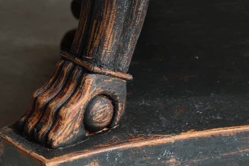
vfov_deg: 10.5
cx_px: 87
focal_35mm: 129
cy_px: 171
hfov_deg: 15.9
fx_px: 892
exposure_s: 1/58
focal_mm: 41.1
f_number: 6.4
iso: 160
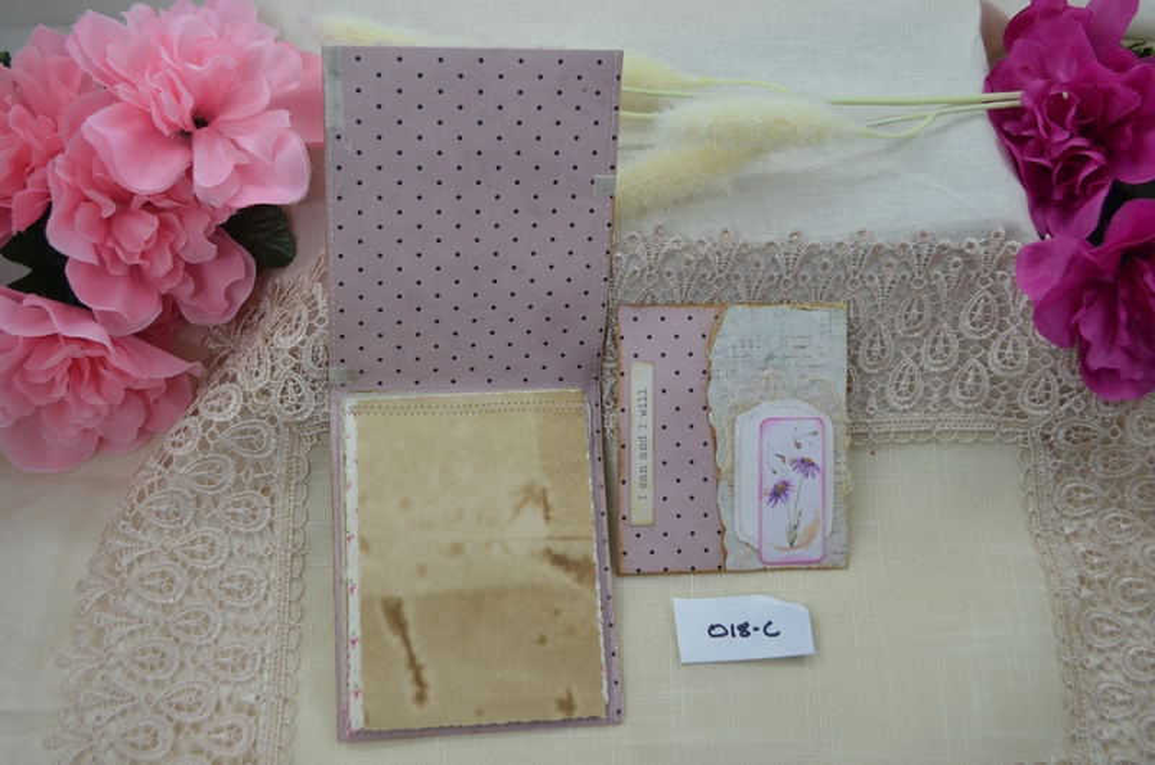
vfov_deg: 34.1
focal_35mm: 39
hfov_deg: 49.6
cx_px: 578
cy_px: 382
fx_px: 1249
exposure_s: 1/80
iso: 400
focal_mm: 26
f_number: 4.5
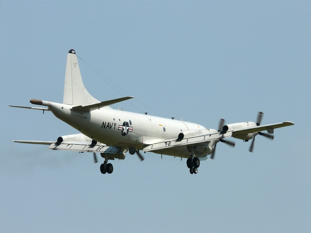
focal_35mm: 380
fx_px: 3414
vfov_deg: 3.9
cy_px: 116
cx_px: 156
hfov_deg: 5.2
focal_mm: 62.4
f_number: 7.1
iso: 100
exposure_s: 1/500
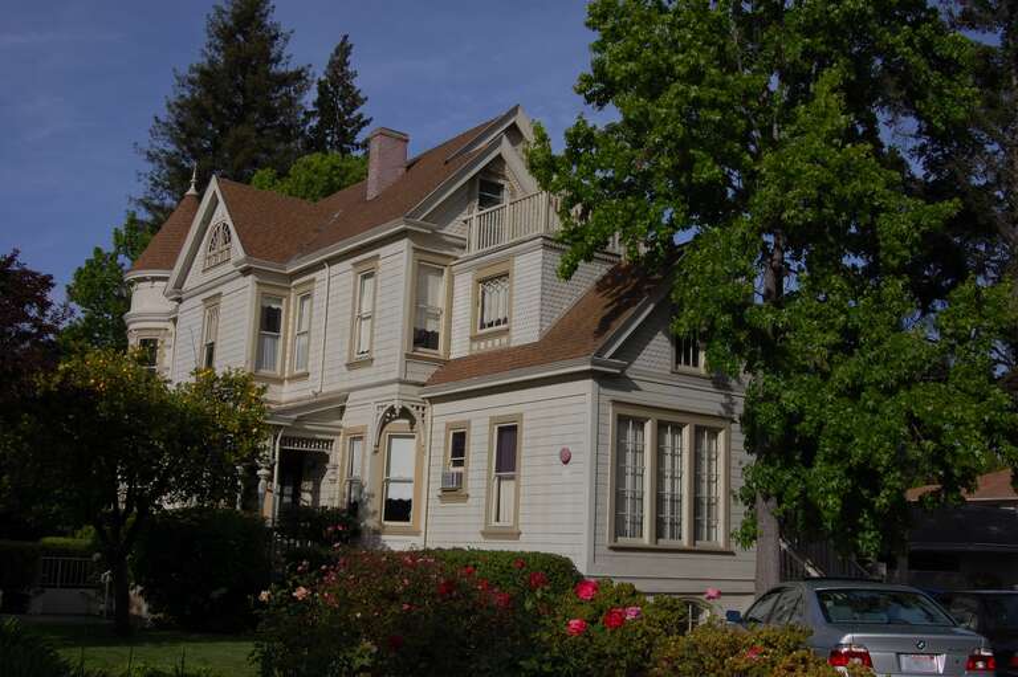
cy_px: 338
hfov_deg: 49.6
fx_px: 1102
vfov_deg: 34.2
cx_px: 509
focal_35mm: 39
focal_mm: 26
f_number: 16
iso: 200
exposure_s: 1/320
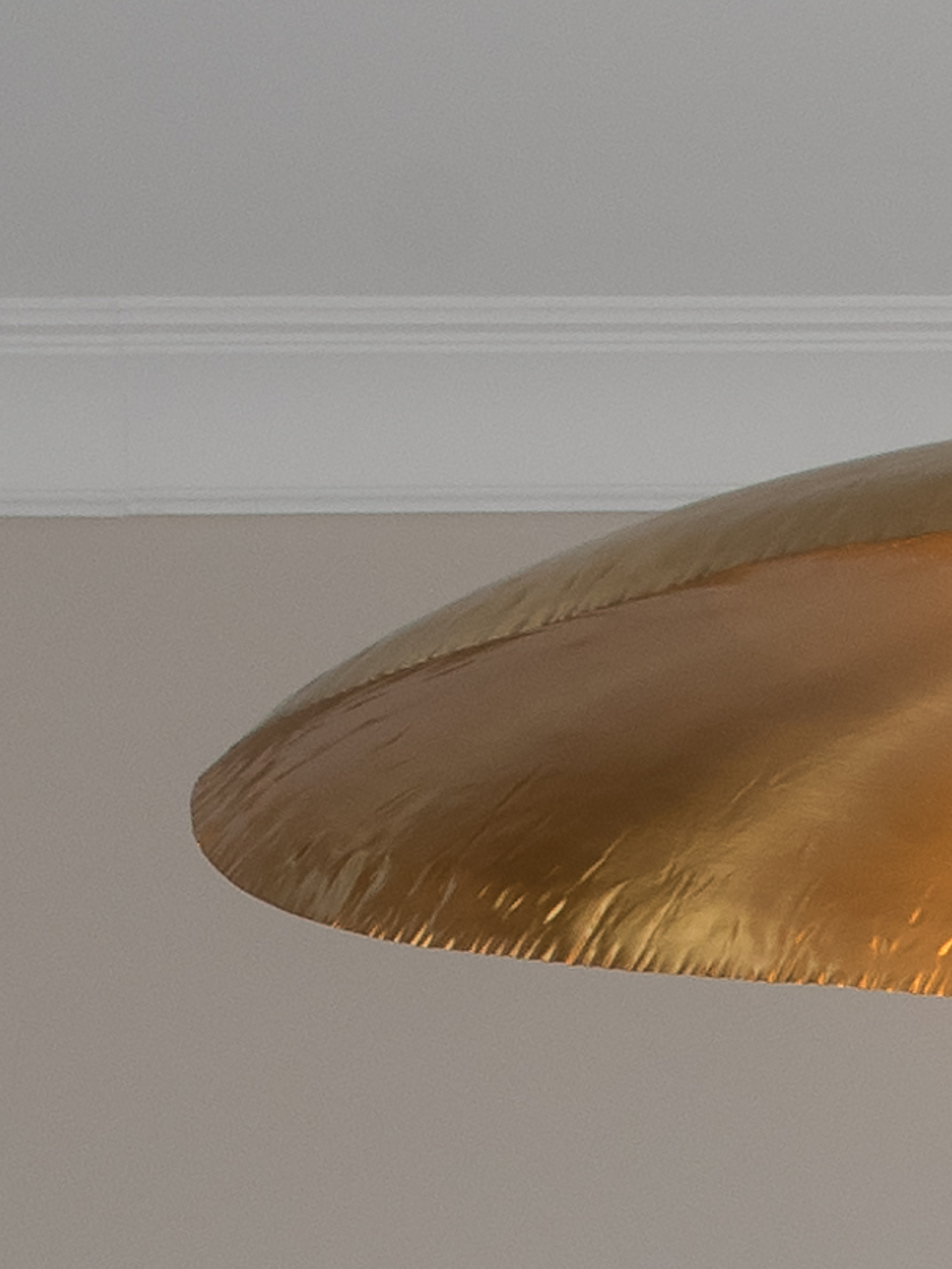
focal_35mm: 223
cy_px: 2364
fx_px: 8177
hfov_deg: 6.6
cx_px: 1045
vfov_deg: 8.5
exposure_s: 1/50
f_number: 6.3
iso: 320
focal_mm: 31
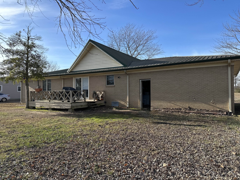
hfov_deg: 71.6
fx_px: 166
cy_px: 90
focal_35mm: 24
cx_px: 120
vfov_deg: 56.8
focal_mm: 6.86
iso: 80
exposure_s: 1/2353
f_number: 1.78
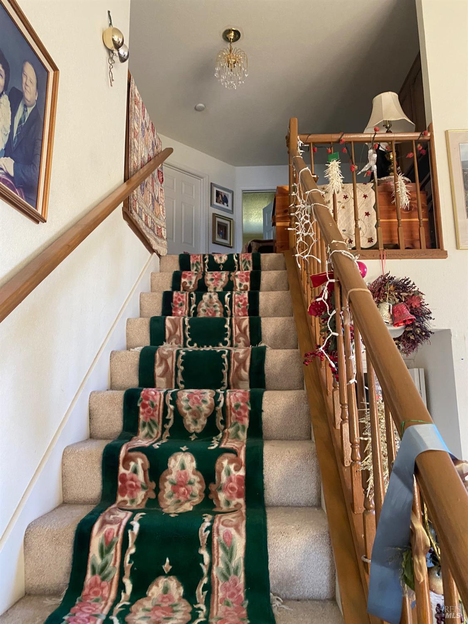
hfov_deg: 53.1
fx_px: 469
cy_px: 312
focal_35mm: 26
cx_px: 234
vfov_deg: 67.3
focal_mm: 4.25
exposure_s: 1/60
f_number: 1.8
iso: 250
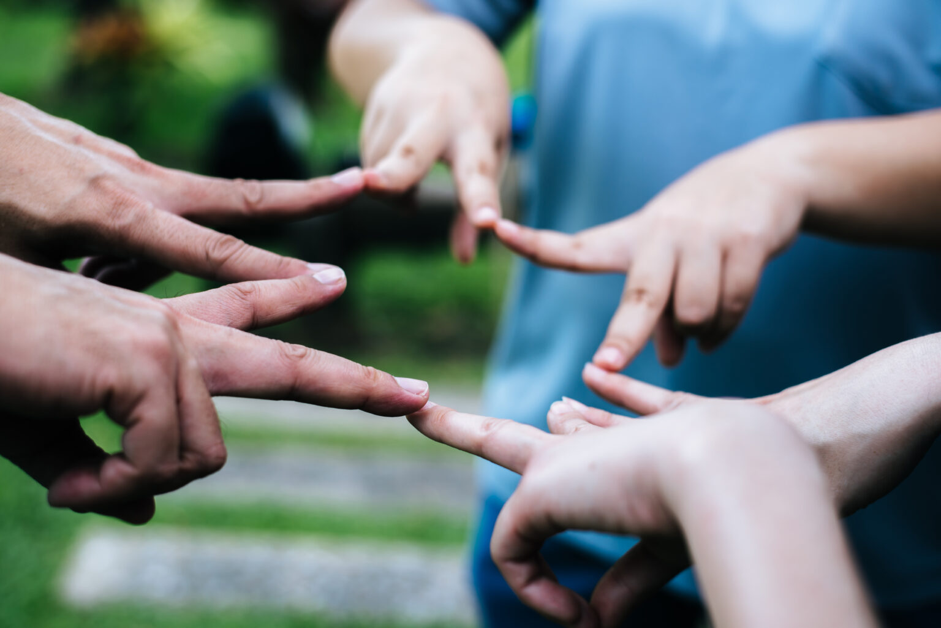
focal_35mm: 50
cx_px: 470
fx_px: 1307
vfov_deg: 27.0
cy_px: 314
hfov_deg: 39.6
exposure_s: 1/500
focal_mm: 50
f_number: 2.8
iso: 100
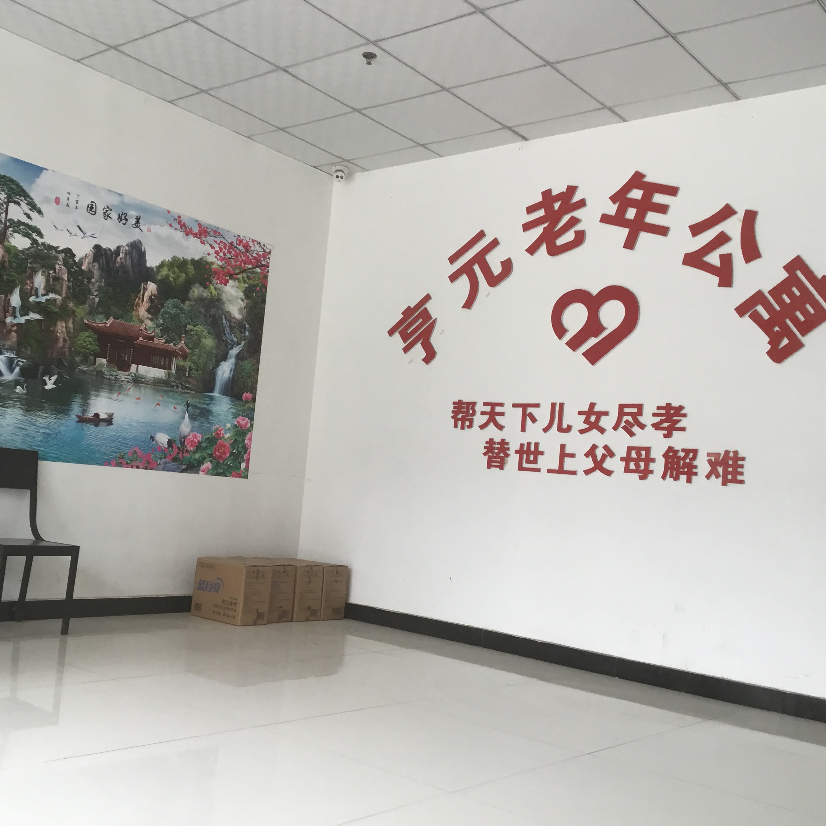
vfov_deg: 44.9
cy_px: 415
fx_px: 999
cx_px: 351
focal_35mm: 37
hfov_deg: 44.8
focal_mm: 3.3
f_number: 2.4
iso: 25
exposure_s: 1/33
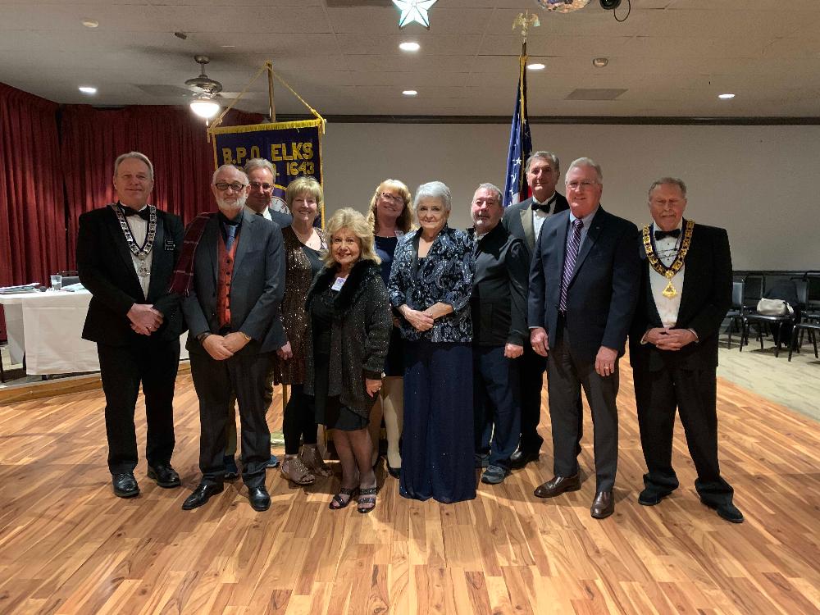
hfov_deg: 67.3
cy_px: 308
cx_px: 410
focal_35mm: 26
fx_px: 616
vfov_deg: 53.1
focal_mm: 4.25
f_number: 1.8
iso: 640
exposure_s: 1/20
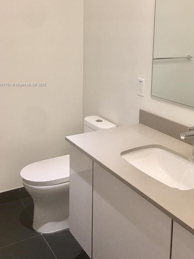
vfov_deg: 46.0
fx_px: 299
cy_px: 85
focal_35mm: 40
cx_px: 125
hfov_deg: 35.7
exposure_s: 1/15
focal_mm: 4.15
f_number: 2.2
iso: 32
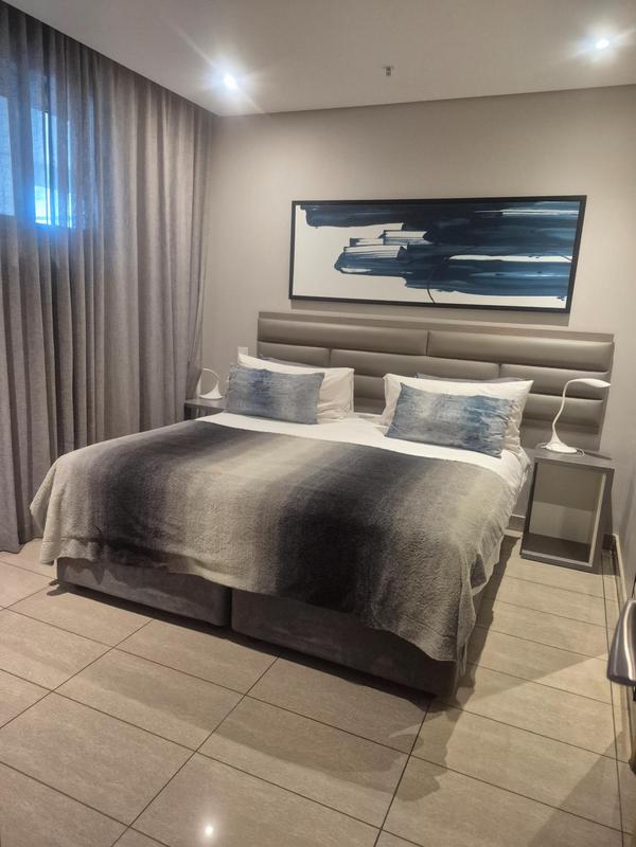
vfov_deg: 73.9
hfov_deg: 58.9
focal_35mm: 23
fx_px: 563
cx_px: 318
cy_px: 424
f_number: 1.8
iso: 1000
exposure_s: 1/100
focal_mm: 5.4
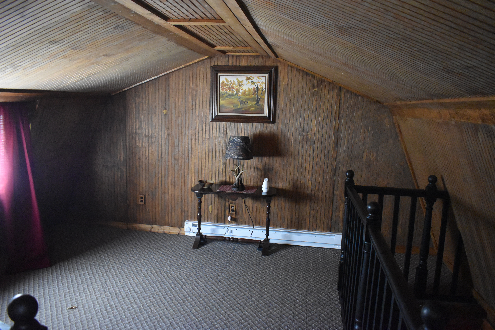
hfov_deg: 67.4
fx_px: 371
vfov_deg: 48.0
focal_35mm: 27
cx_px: 248
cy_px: 165
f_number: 3.5
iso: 5600
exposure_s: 1/60
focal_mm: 18
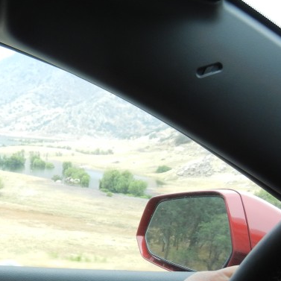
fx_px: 661
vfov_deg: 24.0
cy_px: 139
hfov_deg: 23.0
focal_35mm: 72
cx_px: -3
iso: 160
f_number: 3.5
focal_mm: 5.4
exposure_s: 1/158
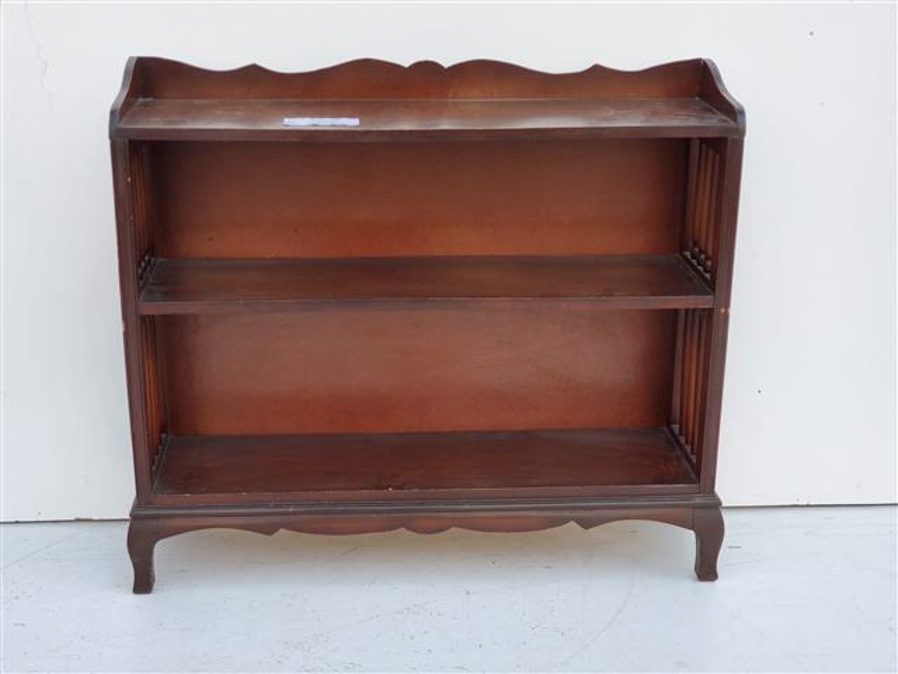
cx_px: 449
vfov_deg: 28.0
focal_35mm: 52
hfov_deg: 36.8
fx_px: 1349
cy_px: 337
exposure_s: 1/120
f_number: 2.4
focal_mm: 6
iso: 64
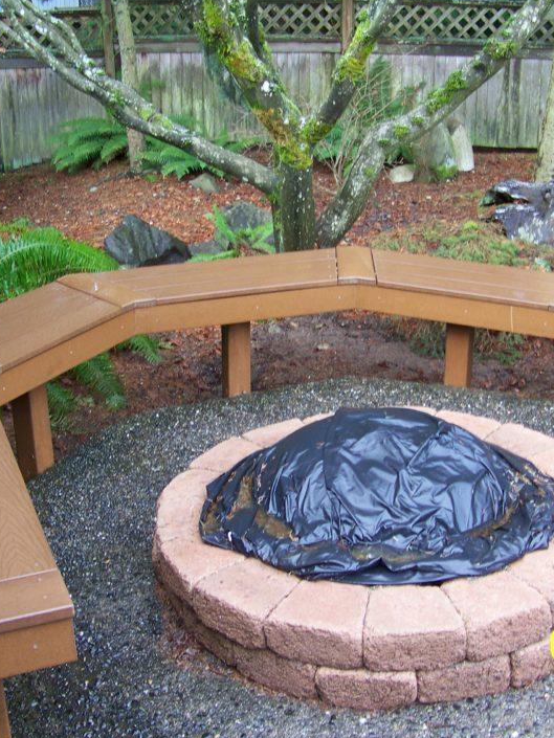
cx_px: 303
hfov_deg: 29.7
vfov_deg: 38.9
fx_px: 1045
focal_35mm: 49
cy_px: 365
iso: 64
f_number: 2.8
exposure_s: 1/15
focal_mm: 5.85
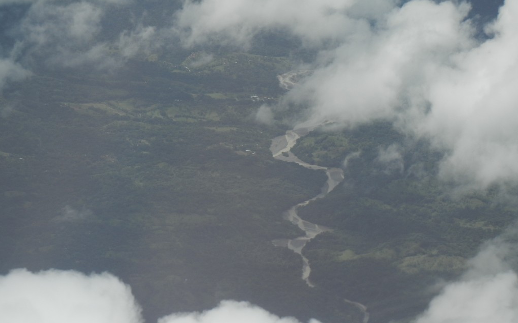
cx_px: 260
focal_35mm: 109
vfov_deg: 12.0
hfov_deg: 19.1
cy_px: 194
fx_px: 1539
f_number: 9
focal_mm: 18.3
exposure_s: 1/435
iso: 160
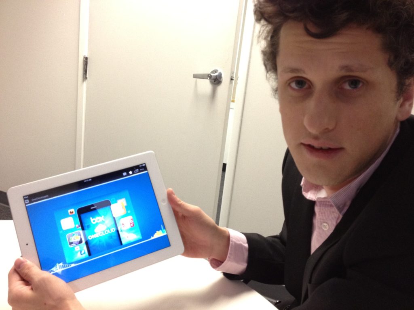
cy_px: 155
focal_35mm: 35
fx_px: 419
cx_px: 207
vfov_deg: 40.7
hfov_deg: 52.6
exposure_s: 1/20
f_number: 2.4
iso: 200
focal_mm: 4.28
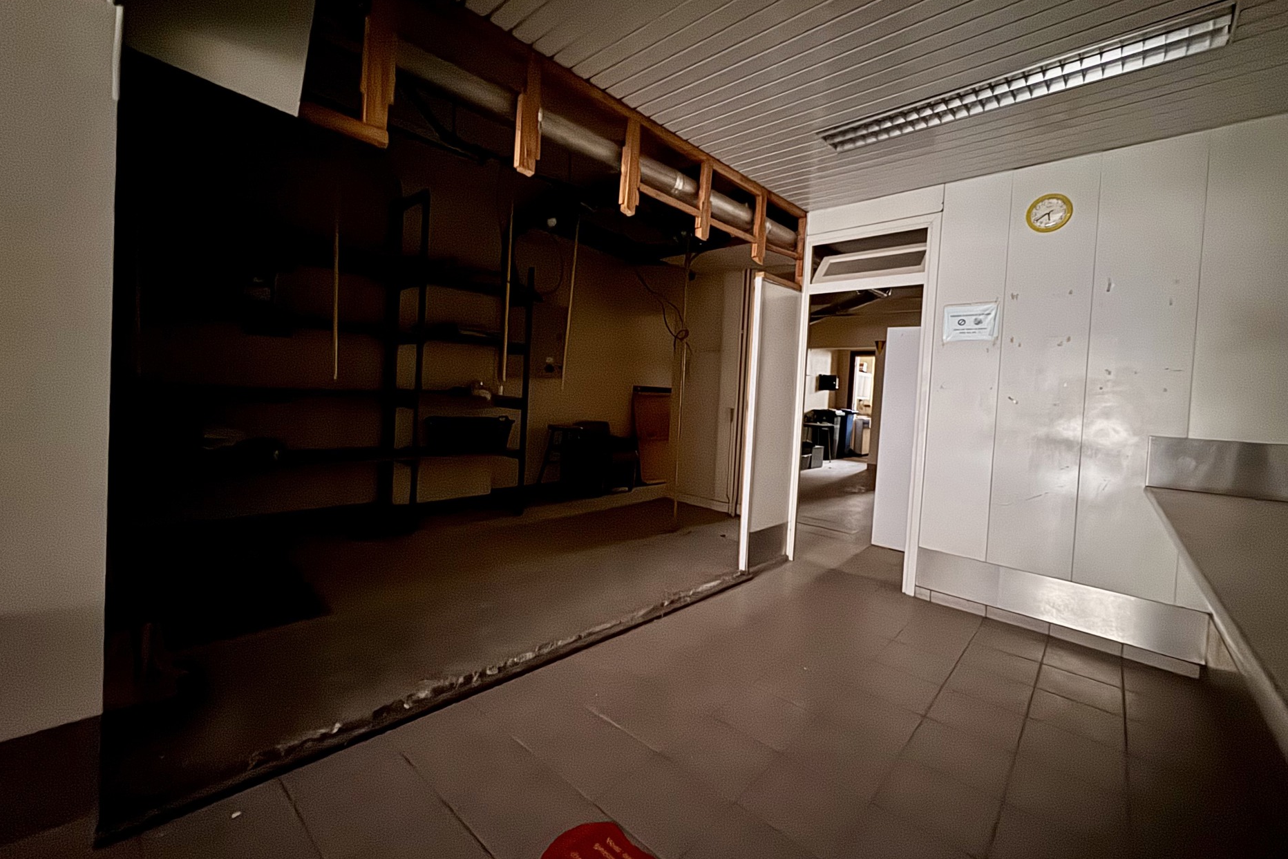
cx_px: 657
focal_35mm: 15
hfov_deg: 100.4
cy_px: 406
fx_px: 537
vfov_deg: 77.3
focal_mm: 2.22
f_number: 2.2
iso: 2500
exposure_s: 1/8
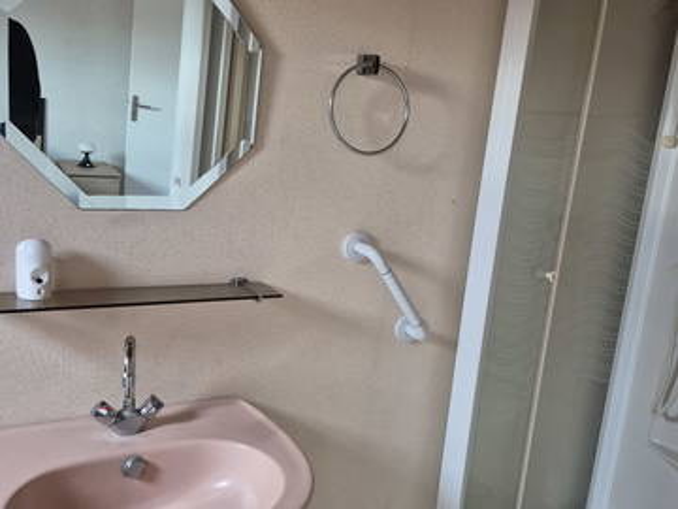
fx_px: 450
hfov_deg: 73.9
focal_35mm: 23
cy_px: 254
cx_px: 339
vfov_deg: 58.9
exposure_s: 1/100
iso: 1000
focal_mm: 5.4
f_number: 1.8
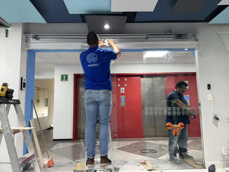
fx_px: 159
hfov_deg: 71.6
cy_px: 86
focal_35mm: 24
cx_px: 114
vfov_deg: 56.8
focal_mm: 6.86
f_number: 1.78
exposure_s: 1/60
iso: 250
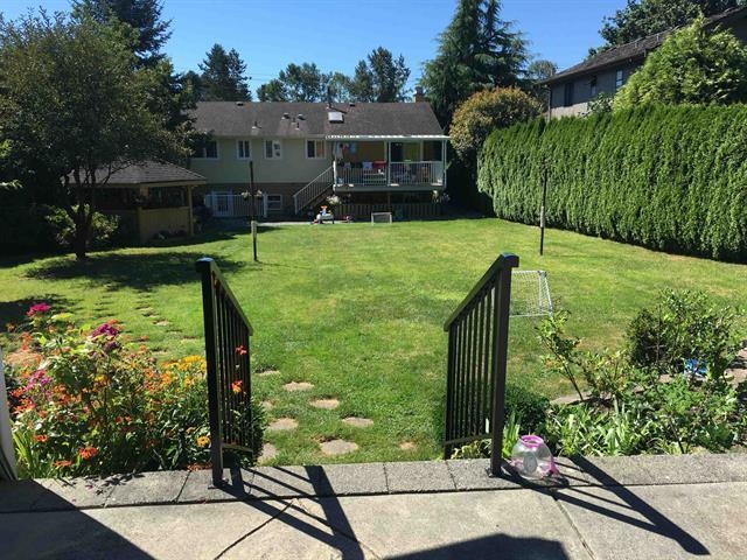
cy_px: 280
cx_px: 374
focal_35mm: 29
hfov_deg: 61.7
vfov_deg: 48.2
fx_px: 626
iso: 25
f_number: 2.2
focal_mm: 4.15
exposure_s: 1/894
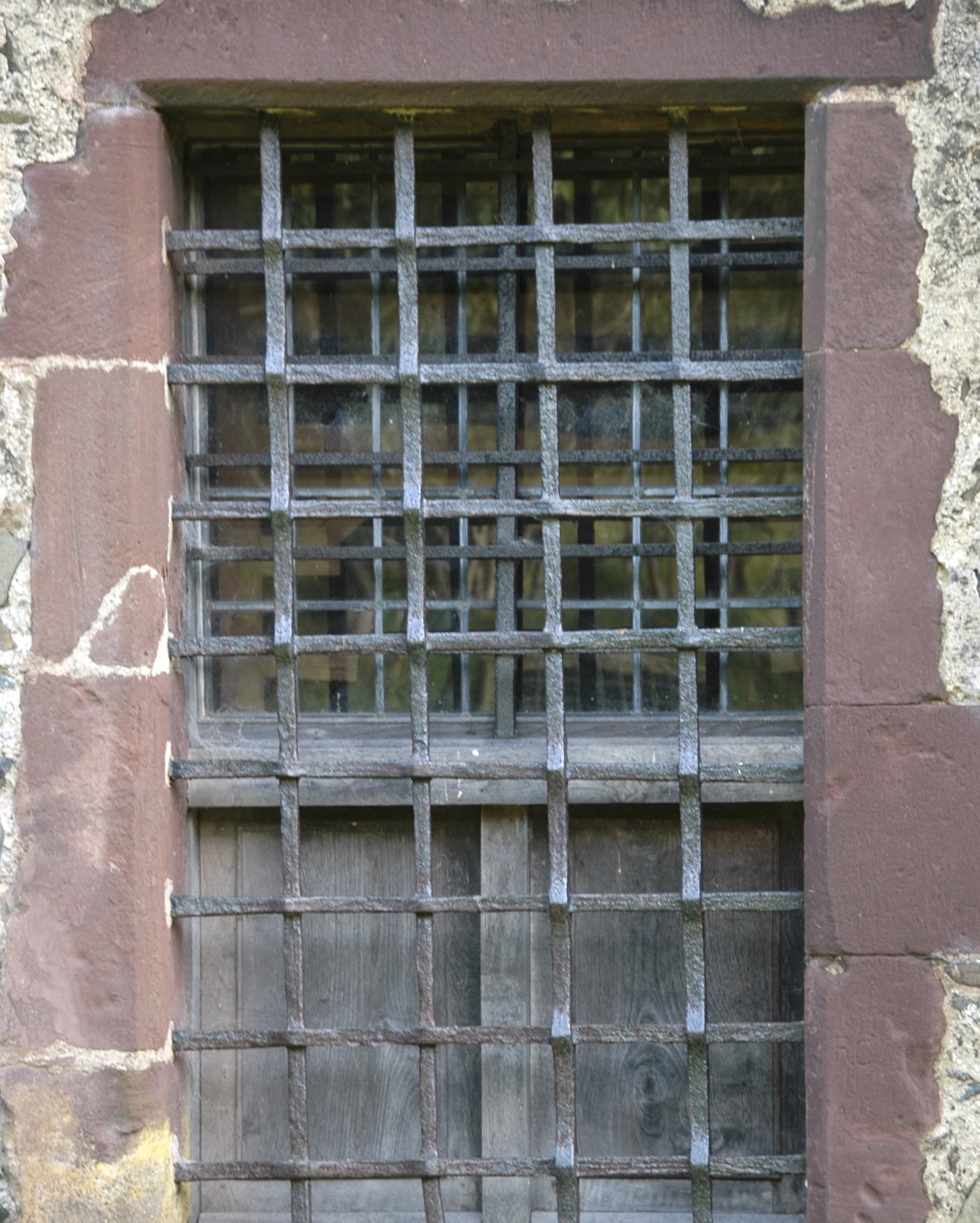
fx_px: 5856
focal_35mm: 162
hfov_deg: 9.6
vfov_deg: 11.9
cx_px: 490
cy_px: 705
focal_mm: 95
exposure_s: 1/30
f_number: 5.3
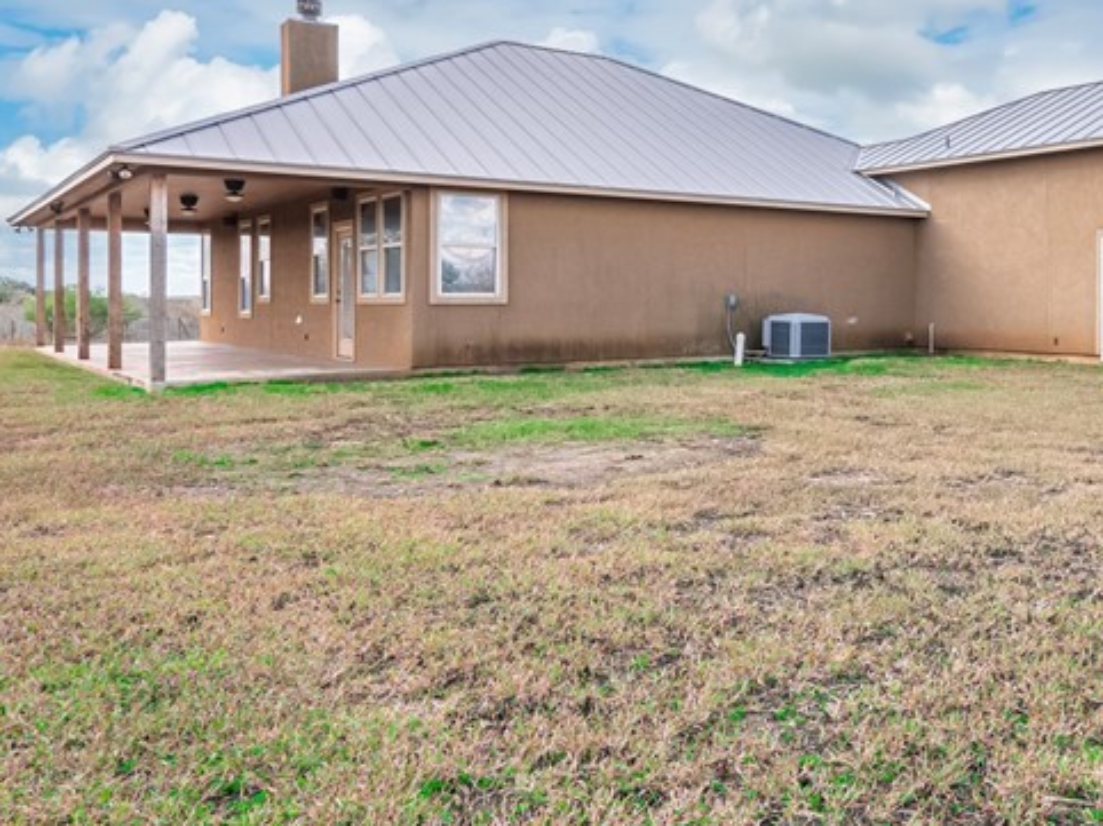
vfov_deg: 41.3
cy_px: 284
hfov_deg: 49.7
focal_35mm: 34
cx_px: 931
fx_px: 1083
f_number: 11
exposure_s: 1/80
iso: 200
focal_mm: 8
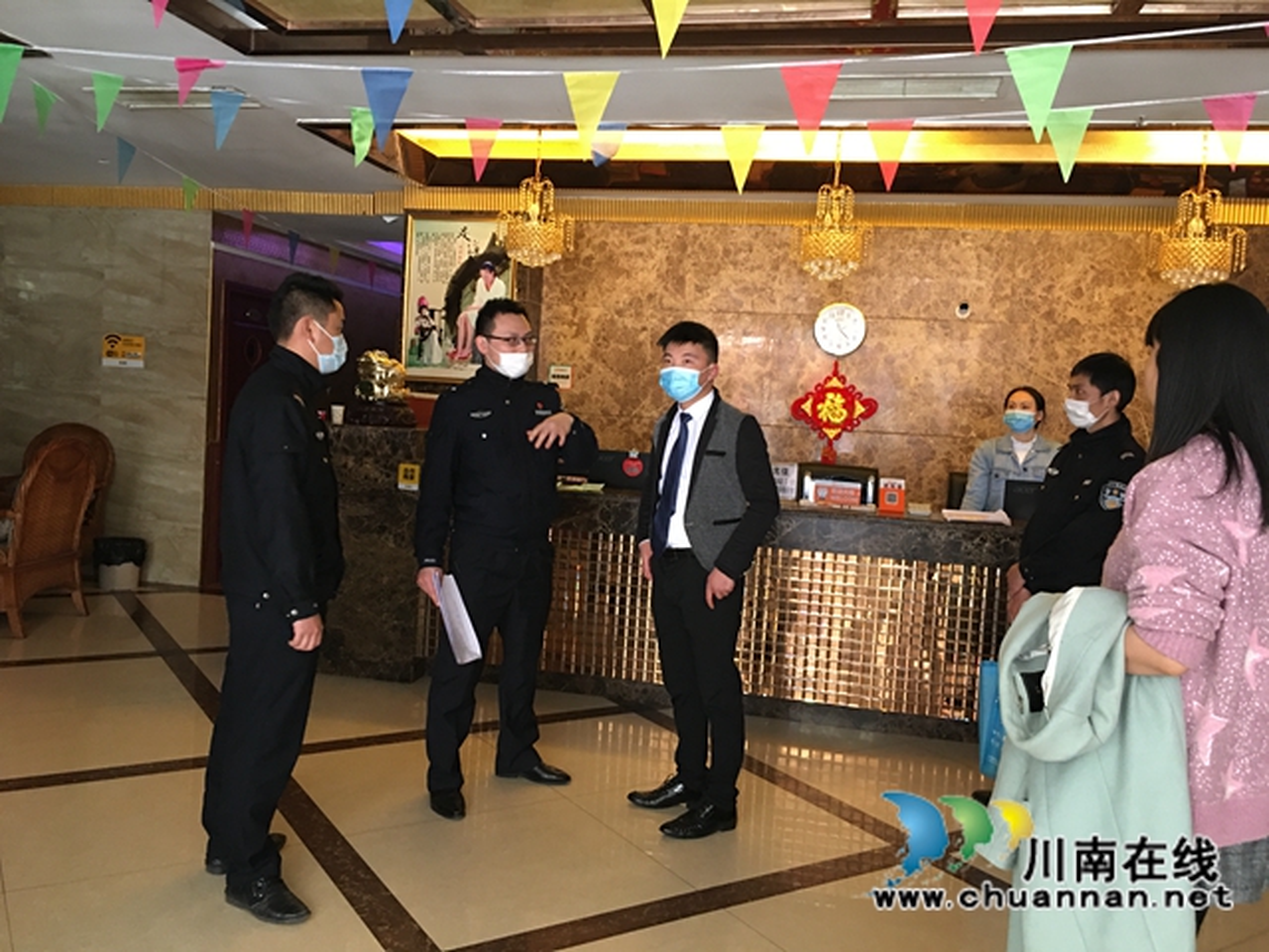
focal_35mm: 29
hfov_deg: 61.7
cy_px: 476
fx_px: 1063
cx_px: 634
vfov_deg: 48.2
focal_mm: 4.15
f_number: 2.2
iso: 100
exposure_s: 1/8
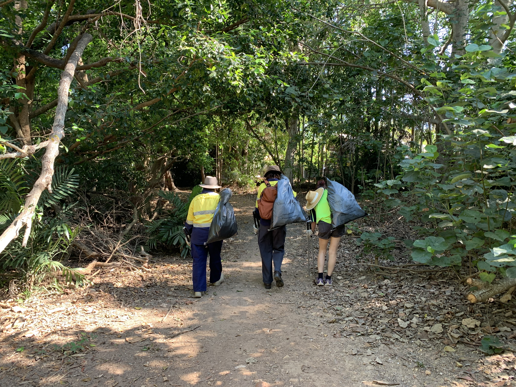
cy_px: 194
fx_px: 388
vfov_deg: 53.1
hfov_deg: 67.3
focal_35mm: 26
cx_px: 258
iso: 50
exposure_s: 1/121
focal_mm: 4.25
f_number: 1.8
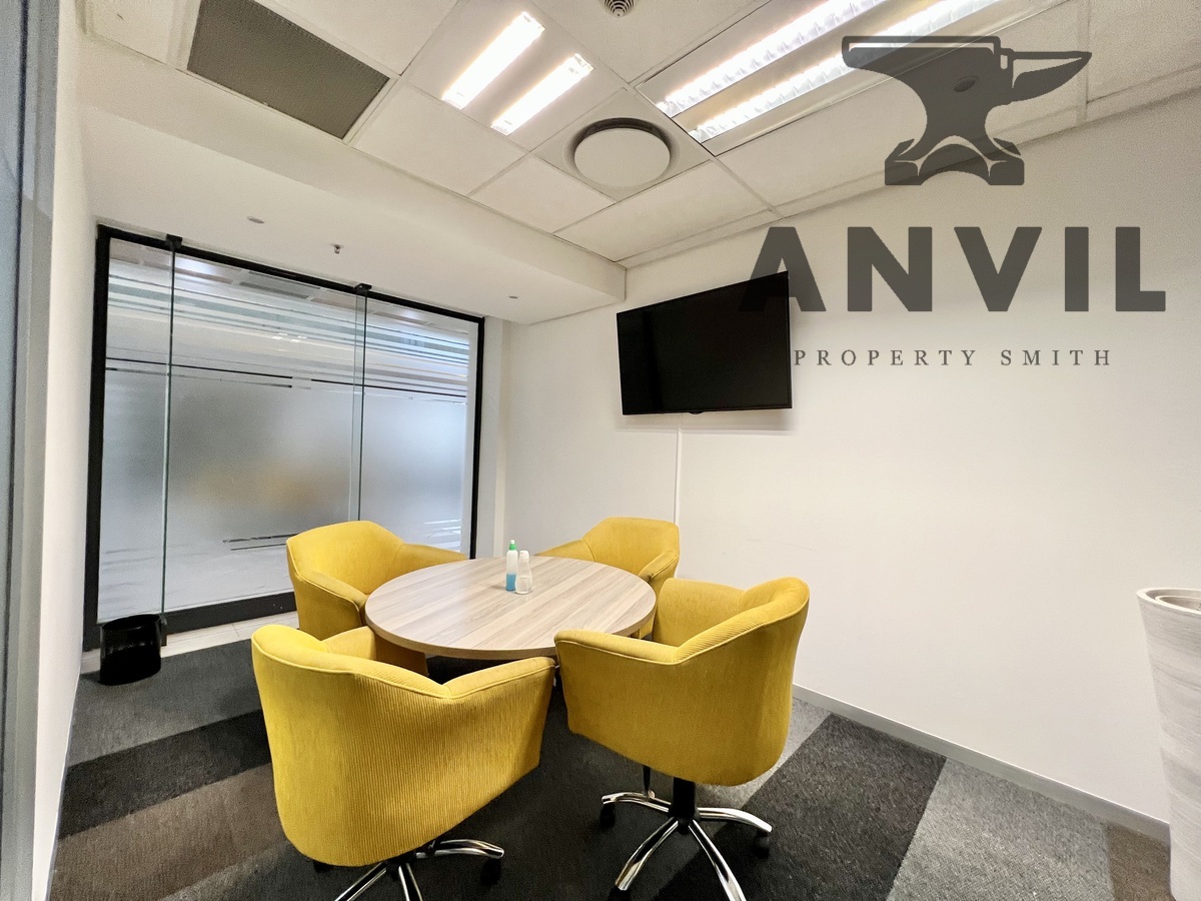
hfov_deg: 106.2
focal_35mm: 13
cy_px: 450
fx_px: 451
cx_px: 600
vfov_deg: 89.9
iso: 160
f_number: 1.8
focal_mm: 1.57
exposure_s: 1/100
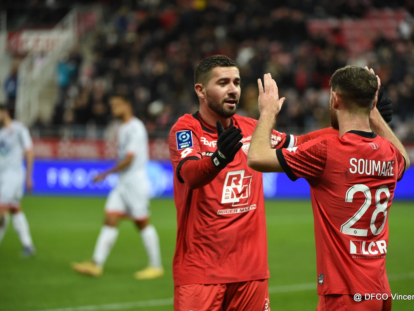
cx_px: 227
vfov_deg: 4.6
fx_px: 3899
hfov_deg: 6.1
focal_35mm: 326
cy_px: 155
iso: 4000
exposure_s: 1/800
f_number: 4
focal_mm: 300
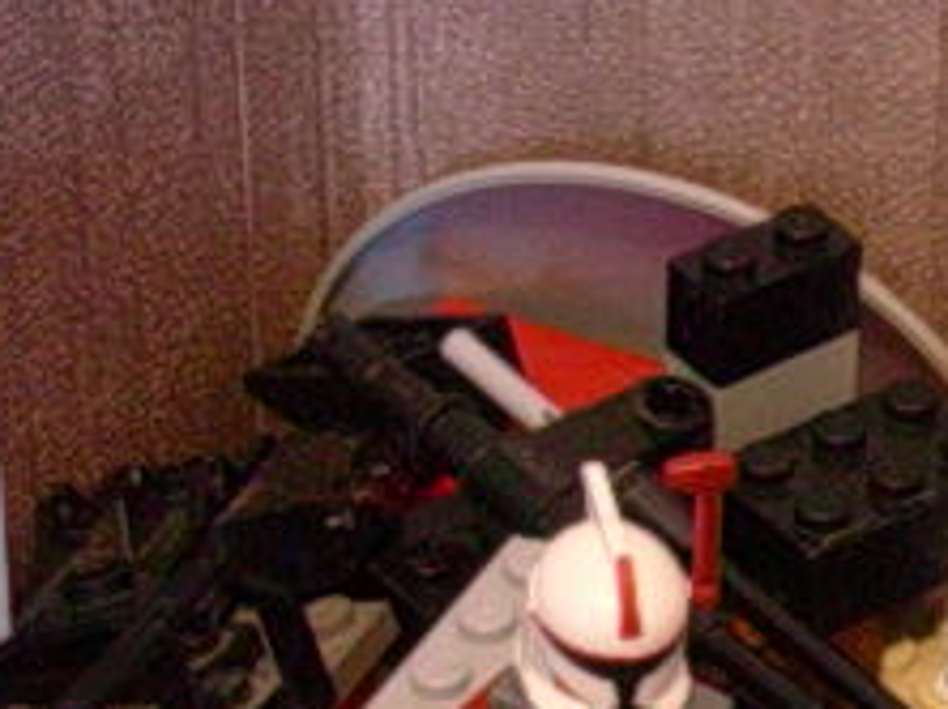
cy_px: 666
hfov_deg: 11.4
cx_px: 760
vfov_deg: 8.5
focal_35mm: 173
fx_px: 4733
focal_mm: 9
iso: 200
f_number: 3.4
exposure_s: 1/3
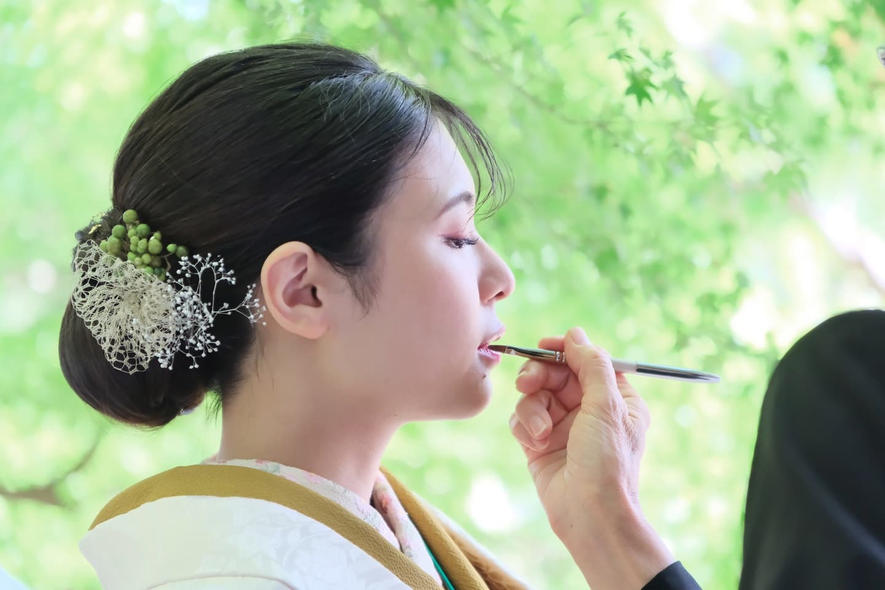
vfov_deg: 13.0
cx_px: 442
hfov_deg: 19.5
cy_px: 295
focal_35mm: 105
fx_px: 2581
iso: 1600
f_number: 2.8
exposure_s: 1/250
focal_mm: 70
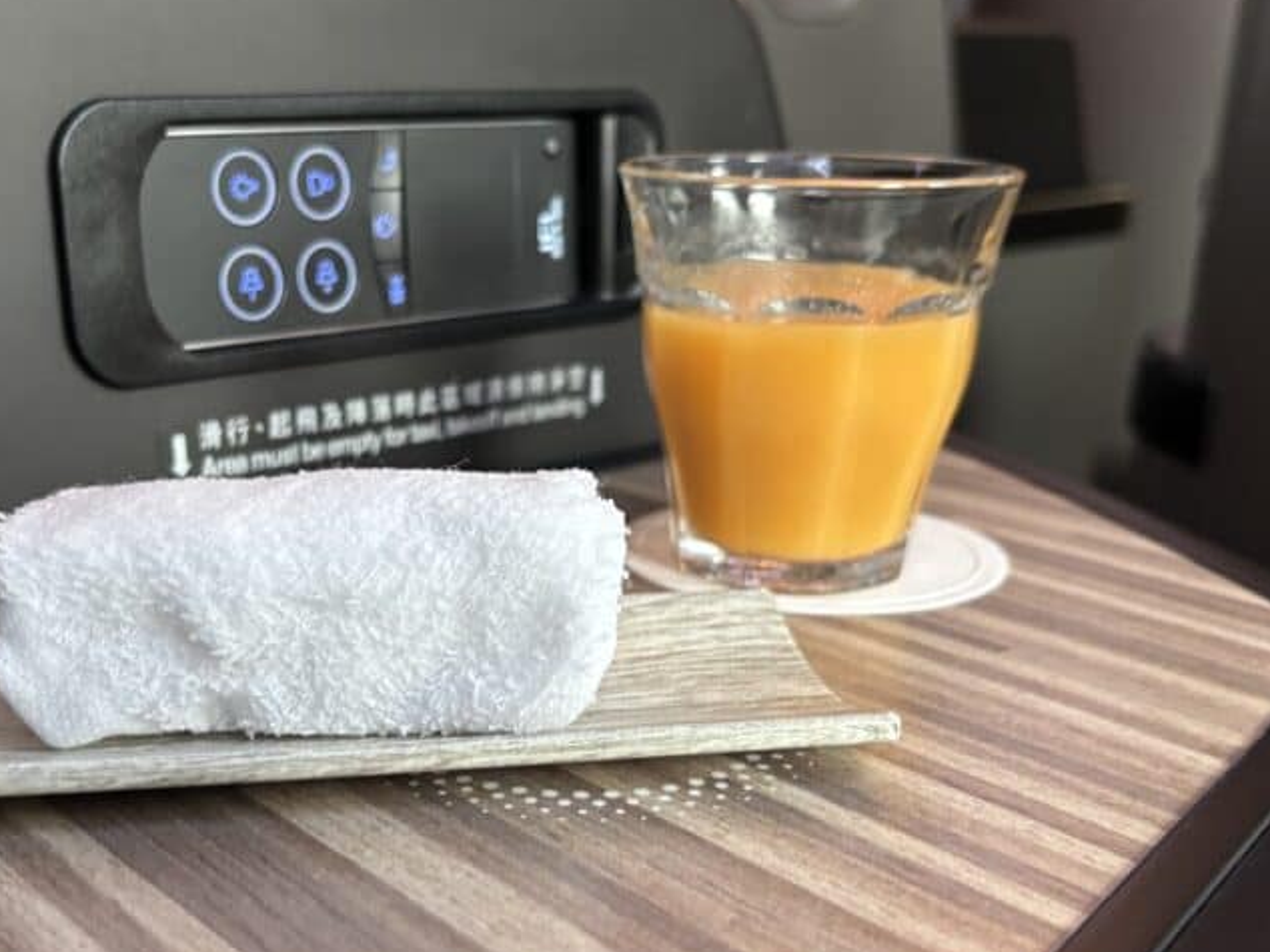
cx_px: 505
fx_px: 1540
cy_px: 659
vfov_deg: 33.9
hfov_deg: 44.6
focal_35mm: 42
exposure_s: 1/52
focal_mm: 5.96
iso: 400
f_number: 1.6
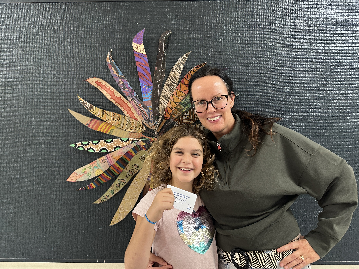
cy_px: 129
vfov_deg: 54.9
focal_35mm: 25
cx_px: 174
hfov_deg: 69.4
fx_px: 259
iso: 320
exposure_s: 1/60
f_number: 1.78
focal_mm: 6.86
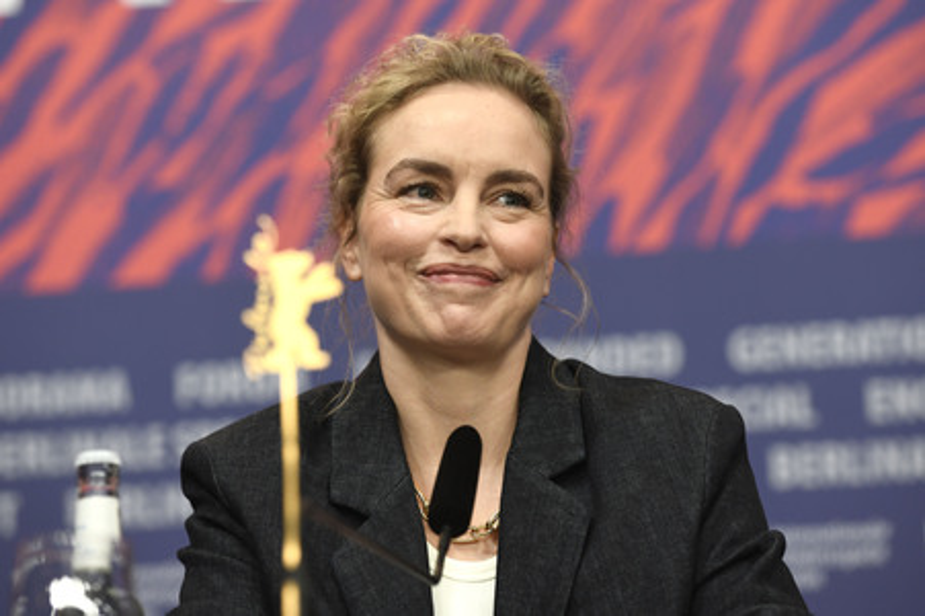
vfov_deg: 10.1
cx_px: 462
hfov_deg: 15.2
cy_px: 308
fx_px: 3466
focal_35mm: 135
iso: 1250
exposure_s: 1/320
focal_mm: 135
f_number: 4
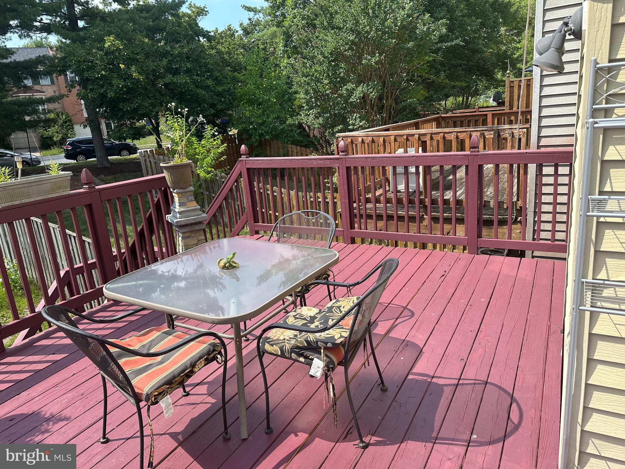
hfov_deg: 71.6
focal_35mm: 24
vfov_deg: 56.8
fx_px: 433
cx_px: 312
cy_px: 234
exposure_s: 1/1916
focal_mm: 6.86
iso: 80
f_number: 1.78
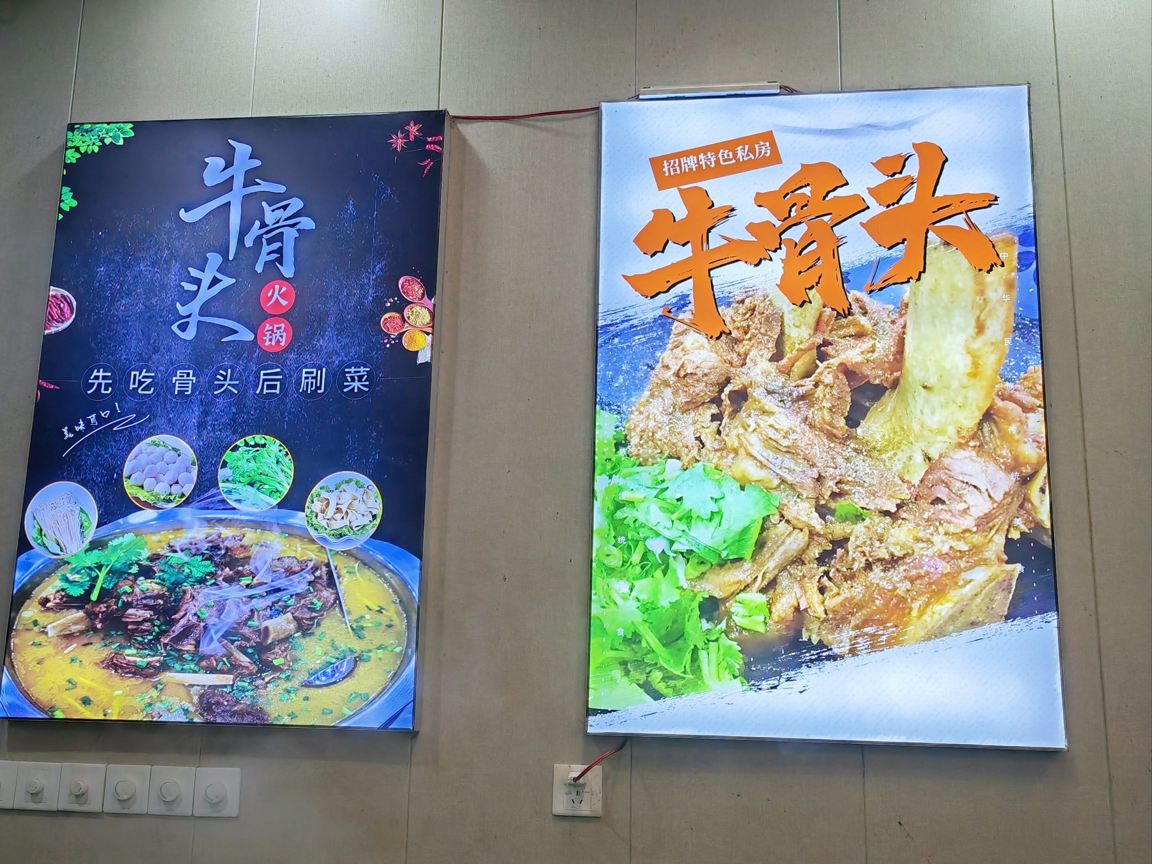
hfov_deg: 49.0
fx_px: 1265
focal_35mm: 38
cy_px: 432
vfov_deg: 37.7
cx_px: 576
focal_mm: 5.53
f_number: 1.8
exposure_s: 1/233
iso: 50
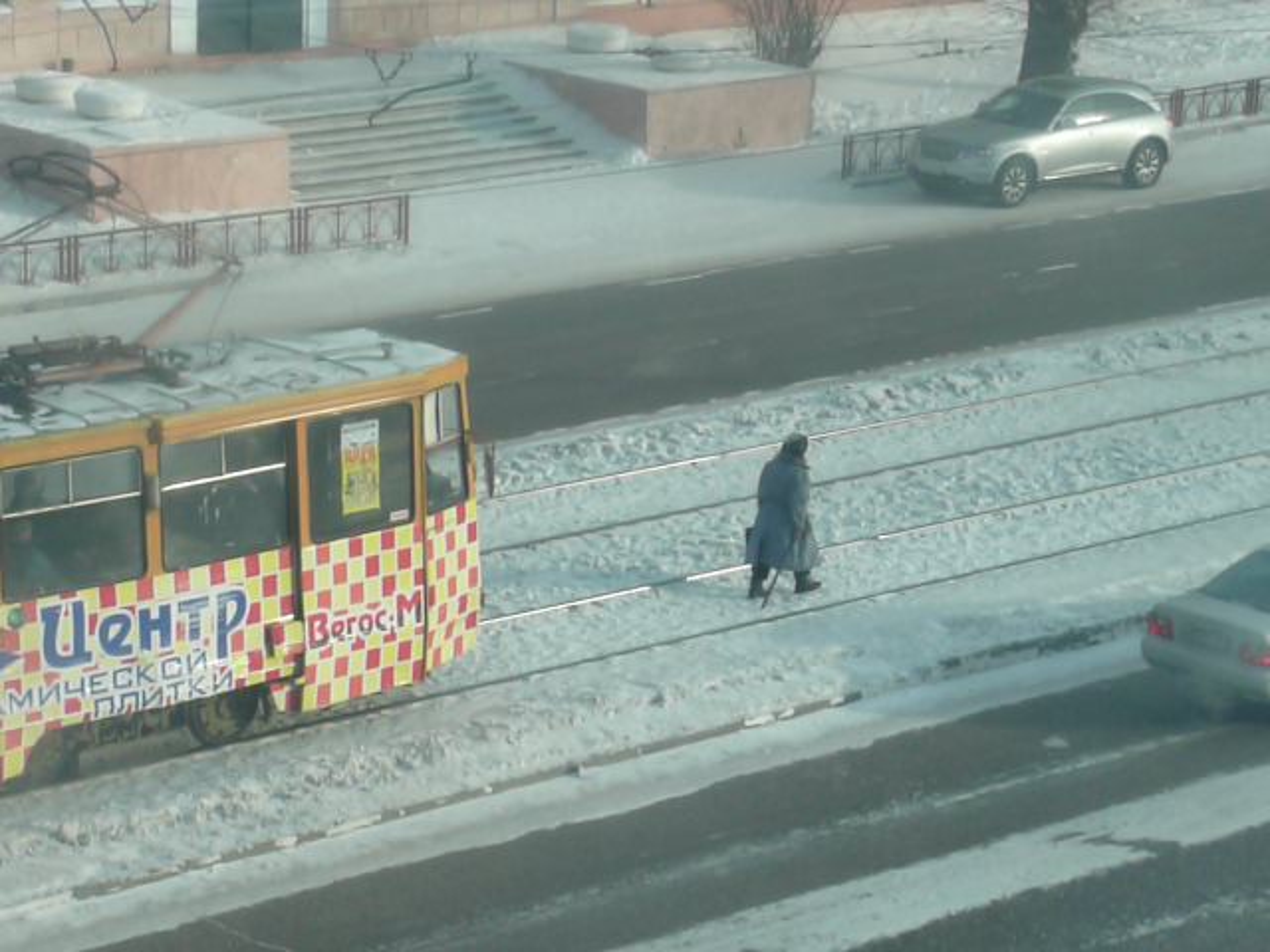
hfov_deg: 16.6
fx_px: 4366
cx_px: 635
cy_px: 476
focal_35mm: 119
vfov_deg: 12.5
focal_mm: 19.5
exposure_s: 1/250
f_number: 11
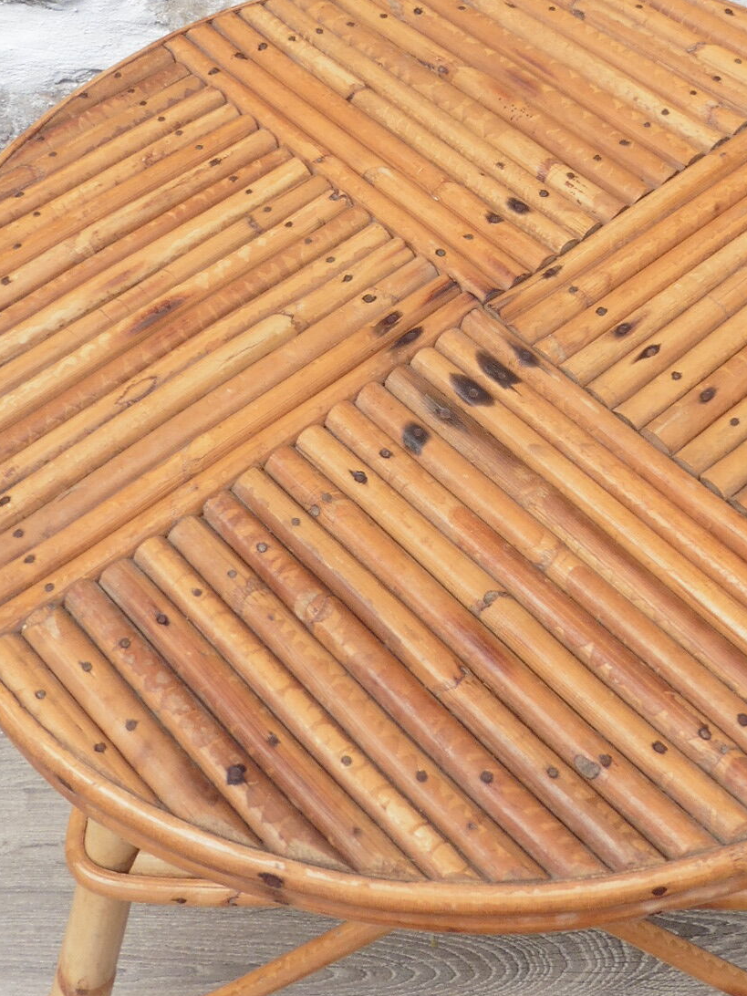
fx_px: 1295
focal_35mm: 45
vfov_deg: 41.8
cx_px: 478
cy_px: 378
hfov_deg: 32.0
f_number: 4
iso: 100
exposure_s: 1/200
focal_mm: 4.3
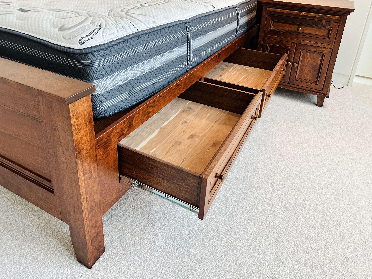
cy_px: 140
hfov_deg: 71.6
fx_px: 258
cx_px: 186
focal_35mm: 24
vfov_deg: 56.8
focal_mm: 6.86
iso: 200
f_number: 1.78
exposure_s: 1/120
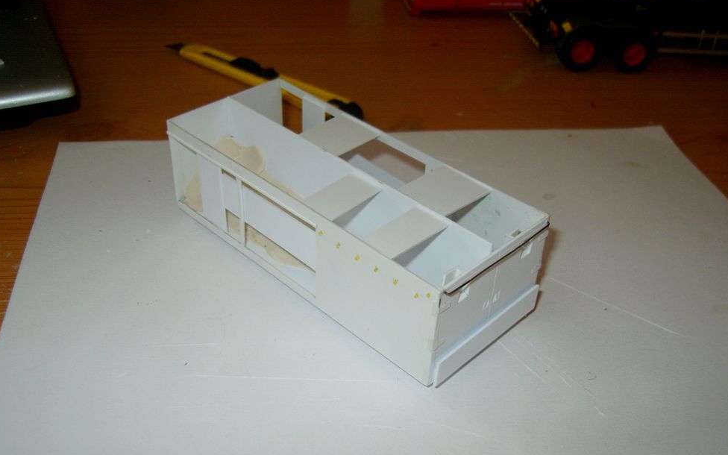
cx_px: 366
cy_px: 246
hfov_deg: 51.5
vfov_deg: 33.6
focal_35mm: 38
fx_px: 754
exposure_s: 1/45
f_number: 2.8
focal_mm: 7.4
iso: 64
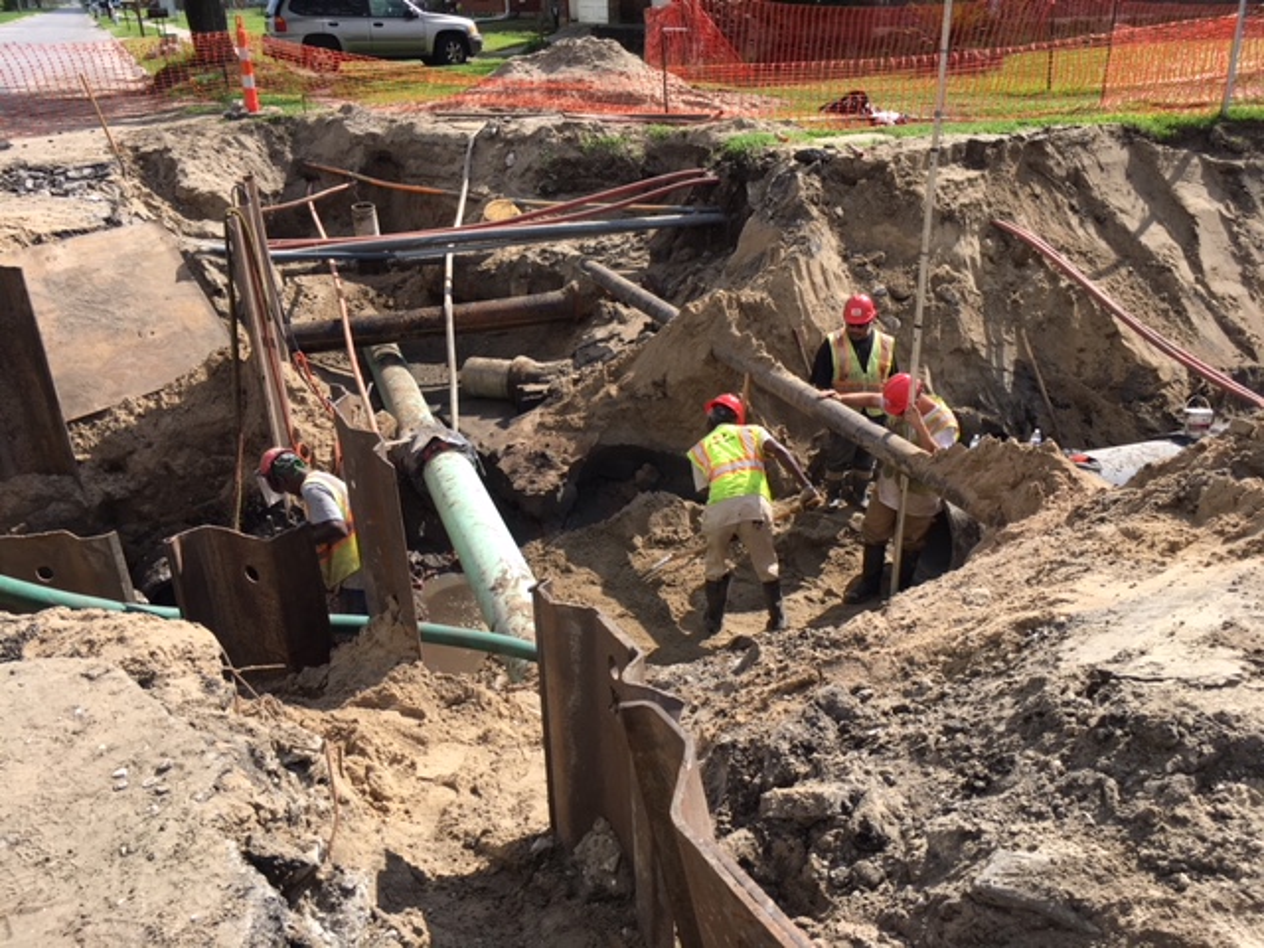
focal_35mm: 29
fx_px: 1059
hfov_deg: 61.7
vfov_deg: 48.2
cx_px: 632
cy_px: 474
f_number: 2.2
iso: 25
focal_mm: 4.15
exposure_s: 1/962
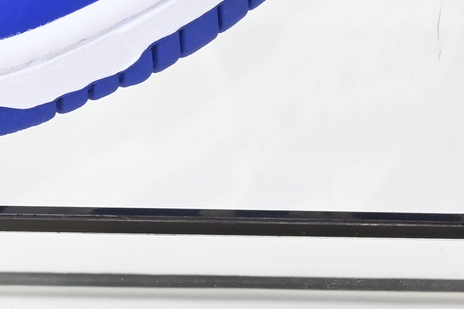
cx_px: 528
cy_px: -212
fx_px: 4985
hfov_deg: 5.3
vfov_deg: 3.5
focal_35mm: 387
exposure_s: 1/60
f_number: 14
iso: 2000
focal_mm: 70
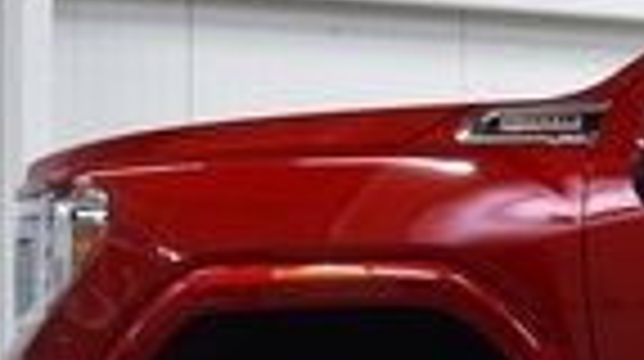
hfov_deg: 11.5
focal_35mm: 169
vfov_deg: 7.1
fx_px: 2882
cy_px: 286
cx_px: 1297
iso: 1600
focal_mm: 24
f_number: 5.6
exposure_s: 1/60
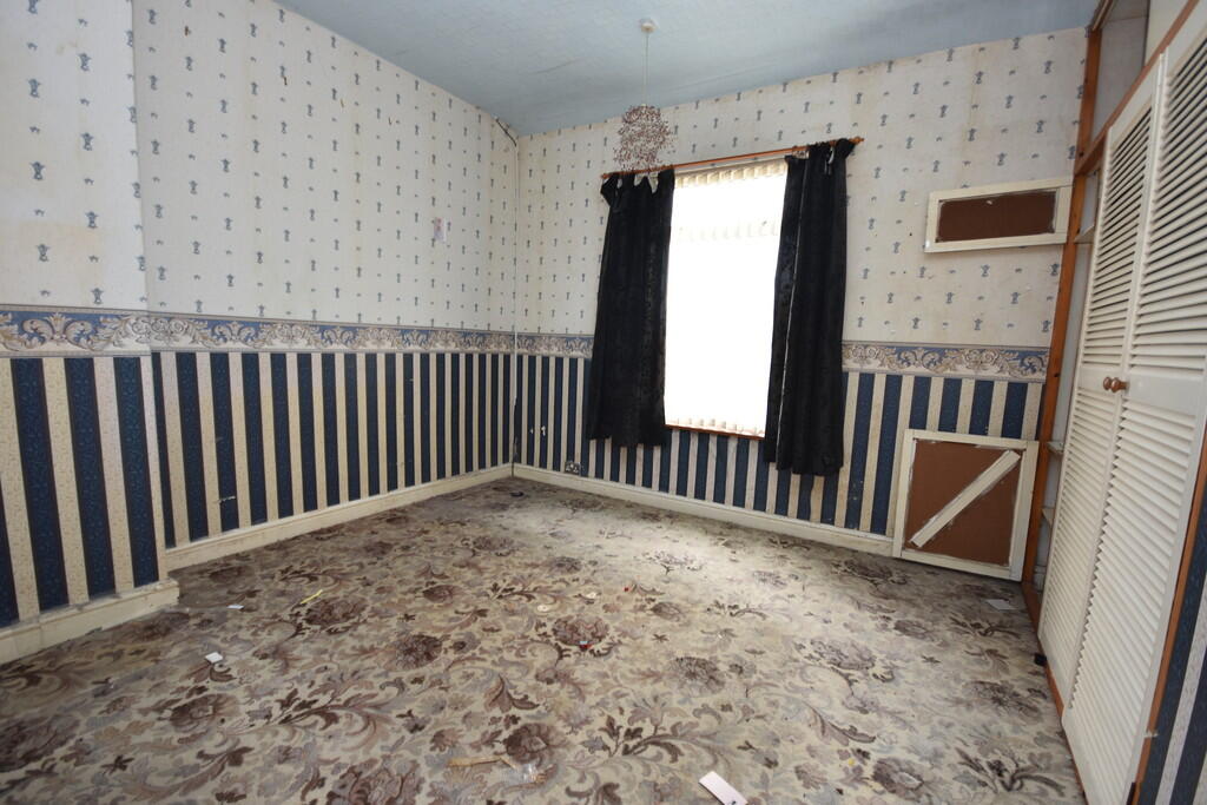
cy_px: 402
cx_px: 604
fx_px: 503
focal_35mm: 15
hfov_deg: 100.4
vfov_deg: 77.3
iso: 220
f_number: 4
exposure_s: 1/60
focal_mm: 10
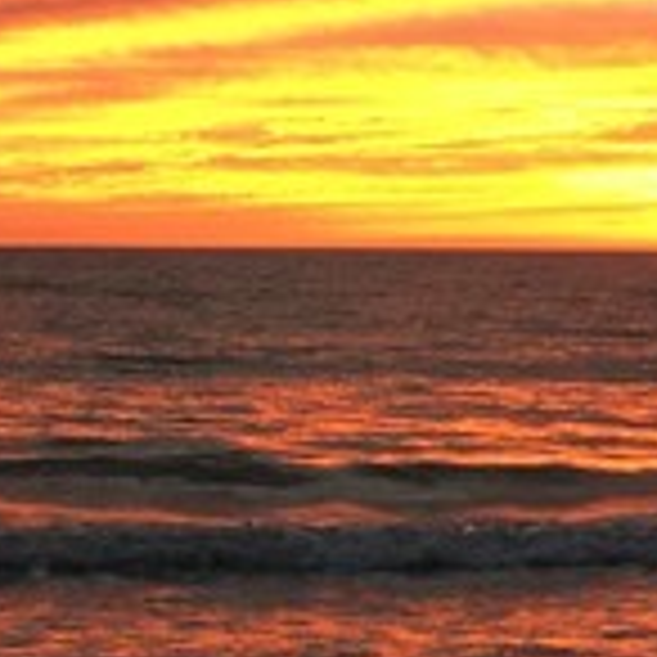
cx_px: 144
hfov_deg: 12.4
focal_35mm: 140
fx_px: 3006
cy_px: -45
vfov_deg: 12.3
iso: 40
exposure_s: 1/30
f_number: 2.2
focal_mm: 4.15
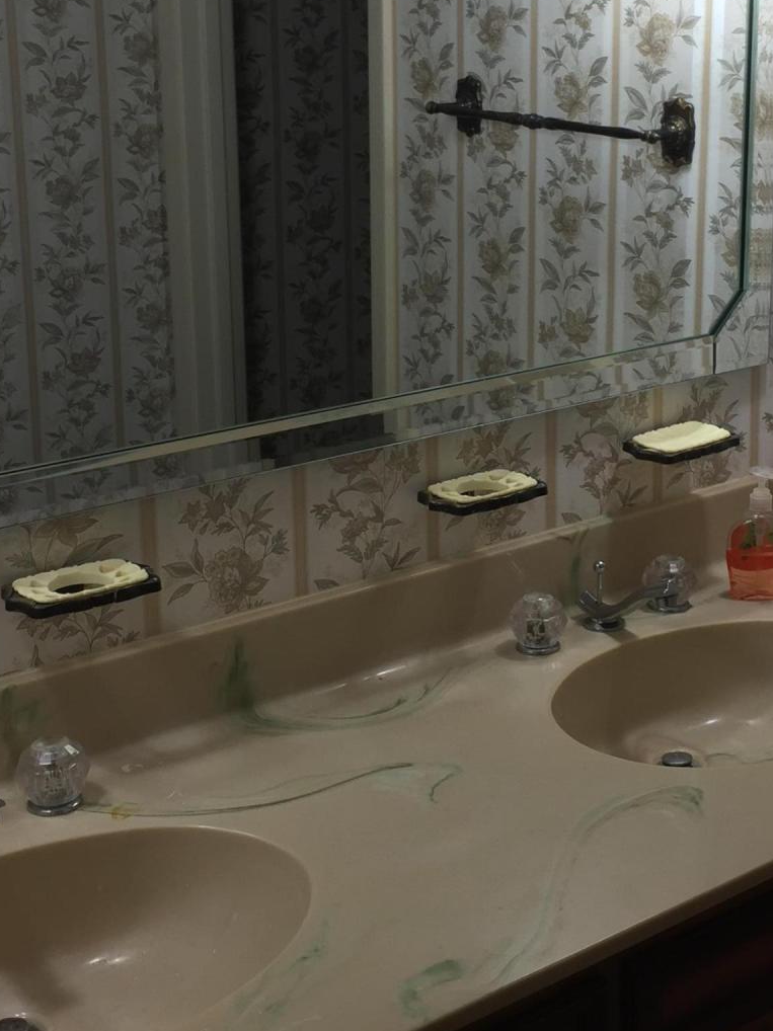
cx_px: 505
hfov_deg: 25.5
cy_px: 366
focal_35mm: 57
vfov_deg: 33.6
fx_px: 1698
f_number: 2.2
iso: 40
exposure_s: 1/40
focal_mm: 4.15
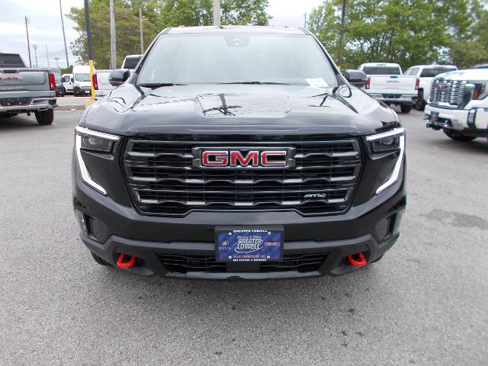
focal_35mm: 26
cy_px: 183
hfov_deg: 67.3
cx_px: 244
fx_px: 367
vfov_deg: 53.1
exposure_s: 1/320
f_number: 3.2
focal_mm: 4.6
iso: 80
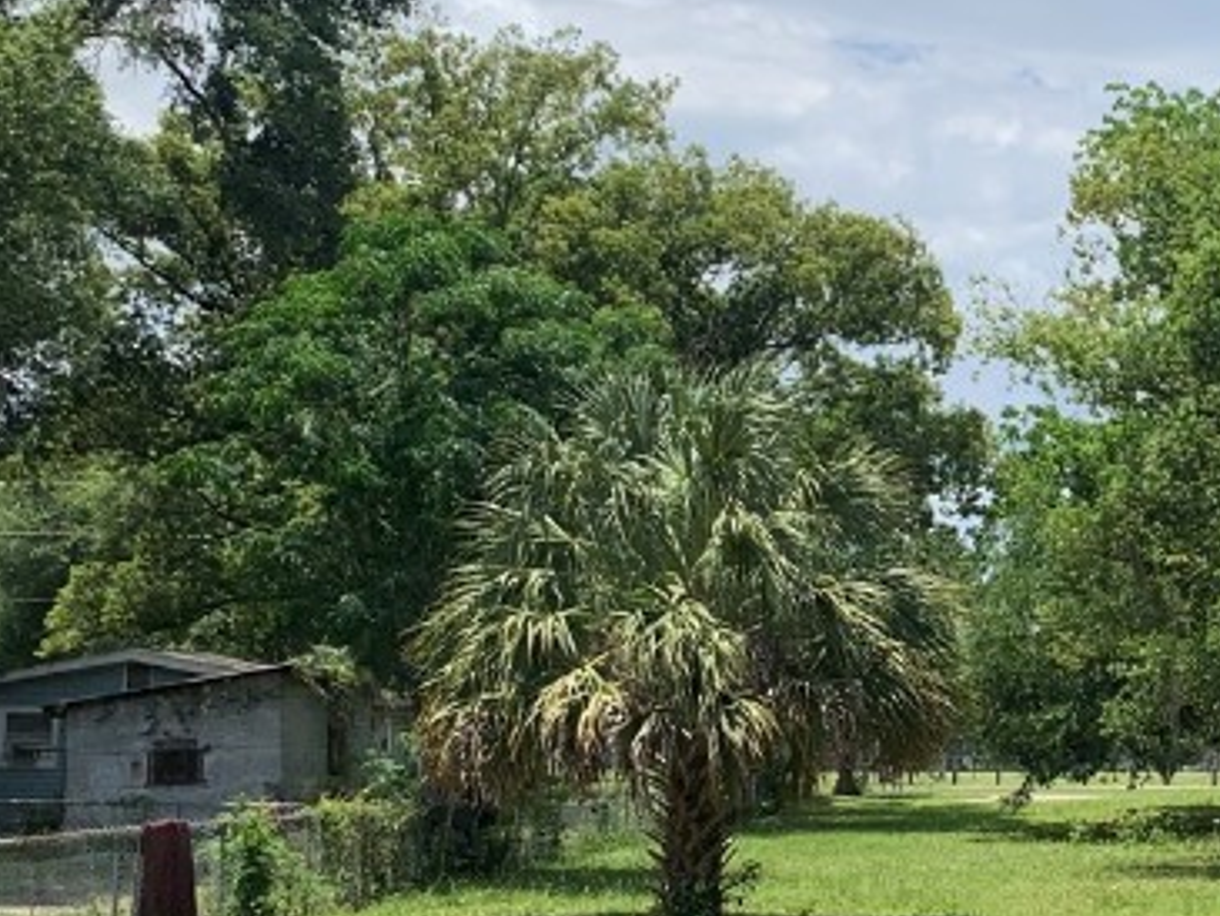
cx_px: 1317
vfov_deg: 20.2
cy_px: 495
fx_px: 2574
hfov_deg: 24.9
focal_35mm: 73
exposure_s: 1/2364
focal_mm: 4.25
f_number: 1.8
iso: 25
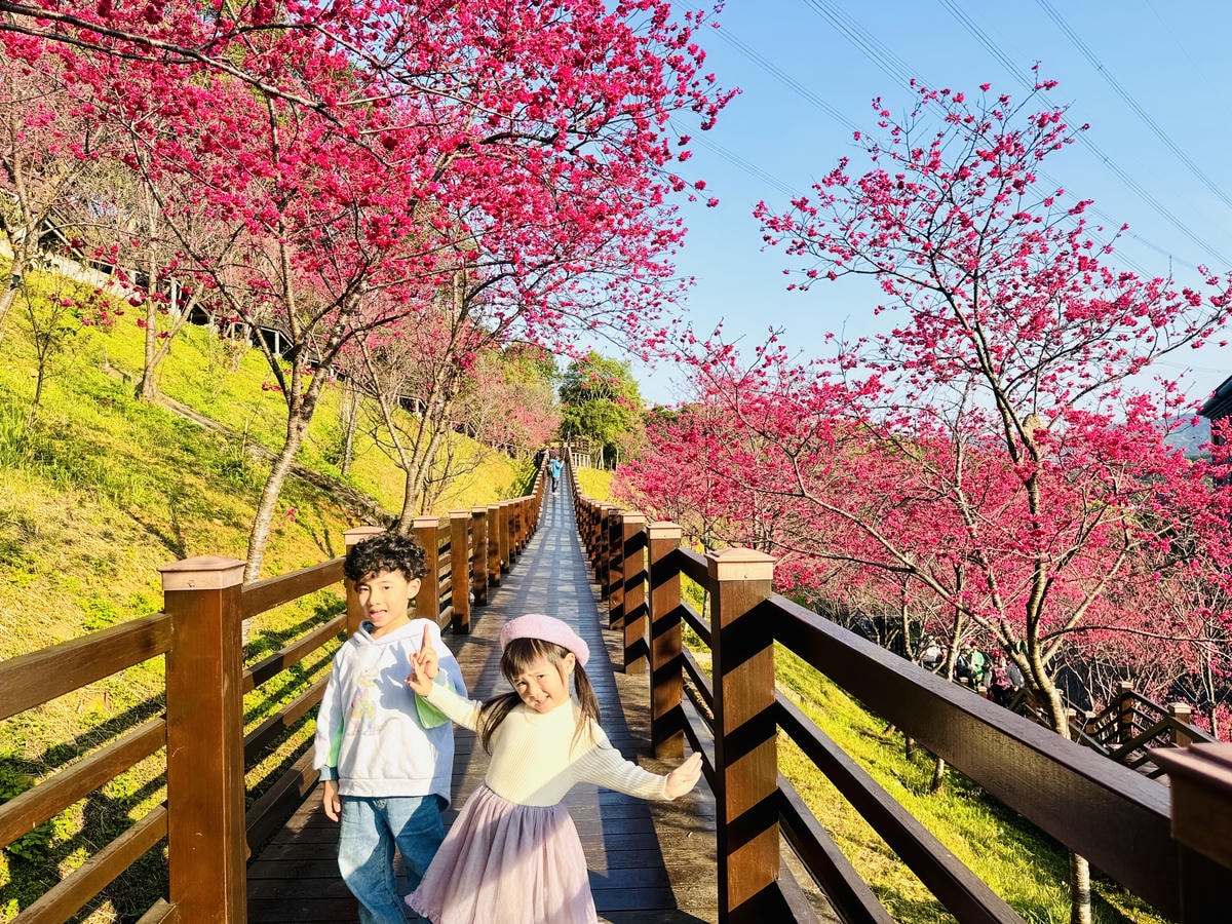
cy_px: 462
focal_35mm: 24
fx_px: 854
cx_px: 616
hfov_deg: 71.6
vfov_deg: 56.8
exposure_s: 1/1366
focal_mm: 6.86
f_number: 1.78
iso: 80
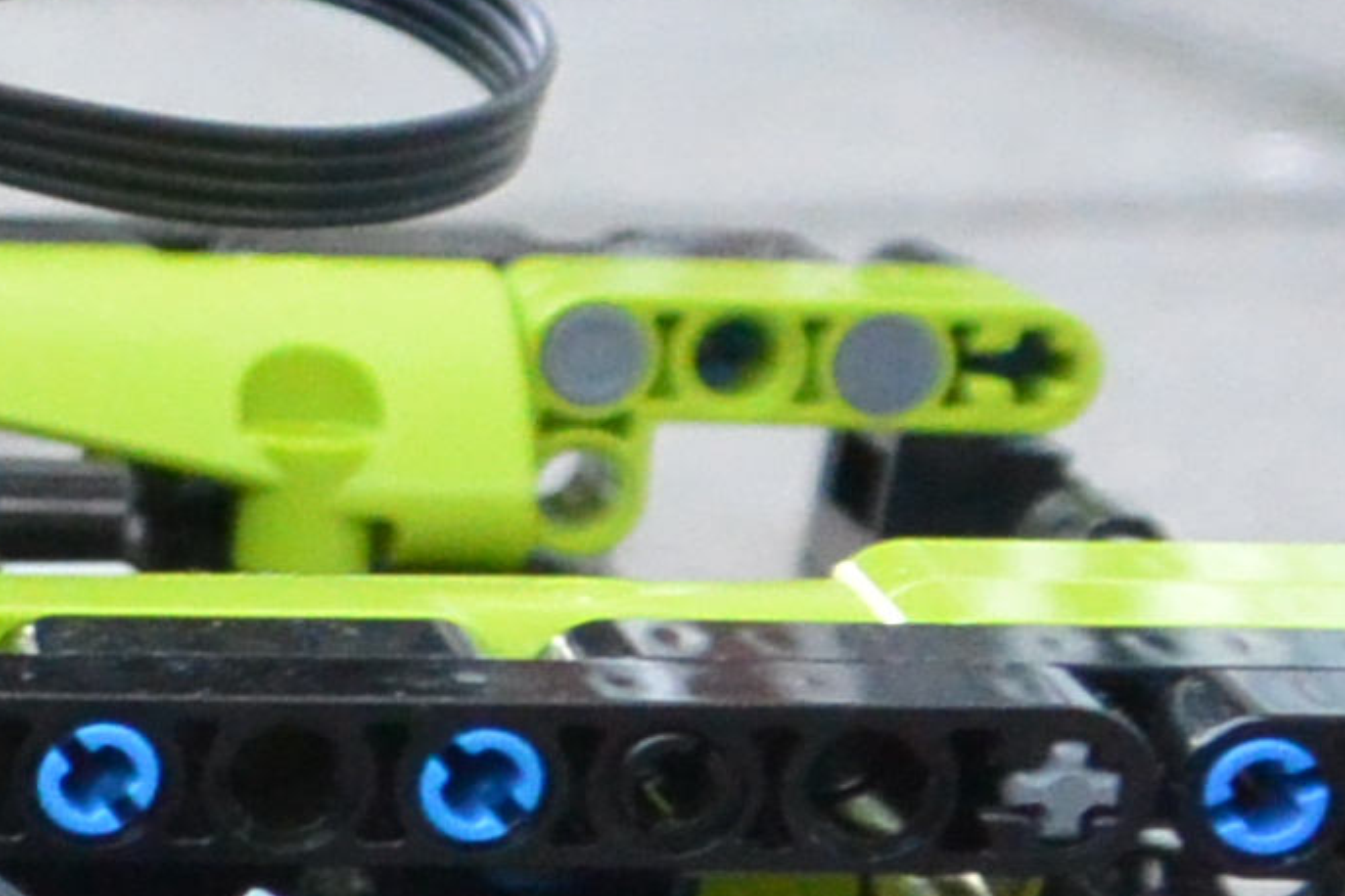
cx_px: -2046
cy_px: 941
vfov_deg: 7.5
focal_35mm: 181
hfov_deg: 9.8
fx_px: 6762
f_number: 3.5
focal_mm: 10
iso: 800
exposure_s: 1/30
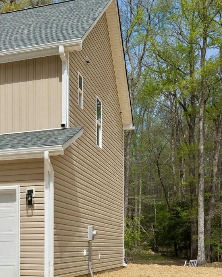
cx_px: -102
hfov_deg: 20.2
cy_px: 167
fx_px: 542
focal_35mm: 66
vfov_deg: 28.6
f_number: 8
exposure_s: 1/1000
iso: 400
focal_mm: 24
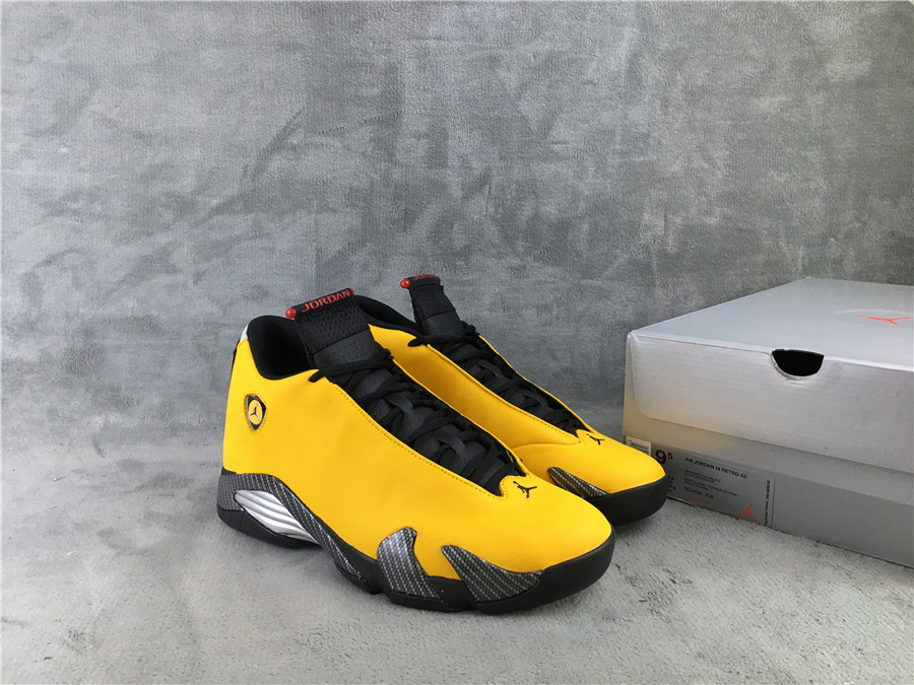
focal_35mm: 29
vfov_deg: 48.2
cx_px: 457
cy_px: 342
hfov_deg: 61.7
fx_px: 766
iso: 40
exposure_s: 1/33
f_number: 2.2
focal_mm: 4.15
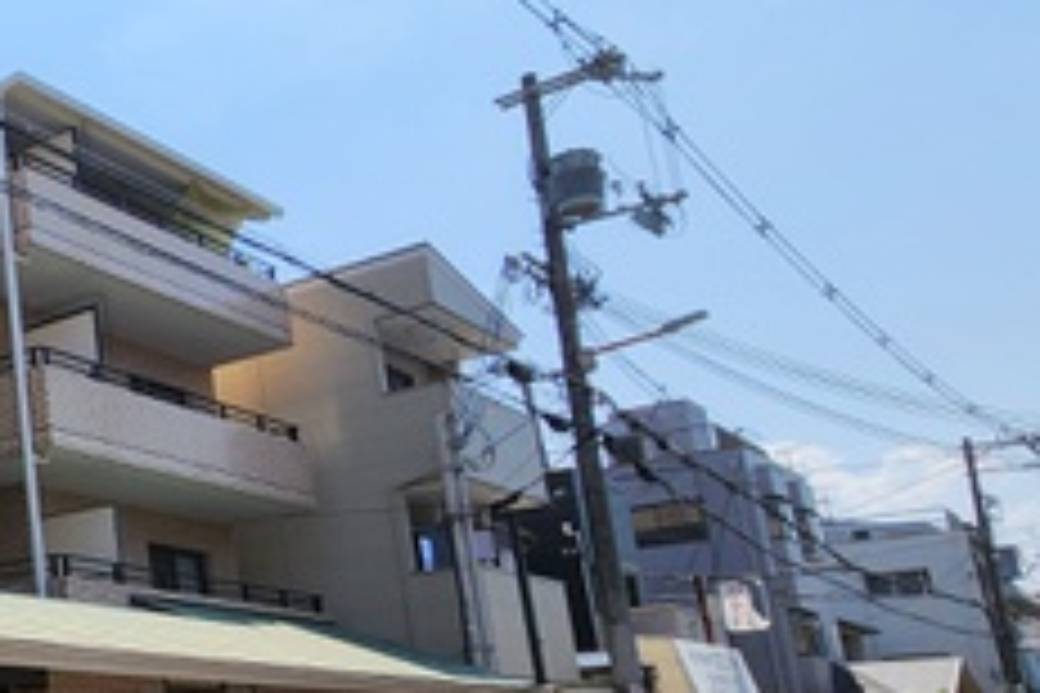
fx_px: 1184
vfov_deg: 32.2
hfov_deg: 32.2
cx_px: -387
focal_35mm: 41
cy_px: 488
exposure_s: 1/3185
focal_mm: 2.2
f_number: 2.2
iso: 50
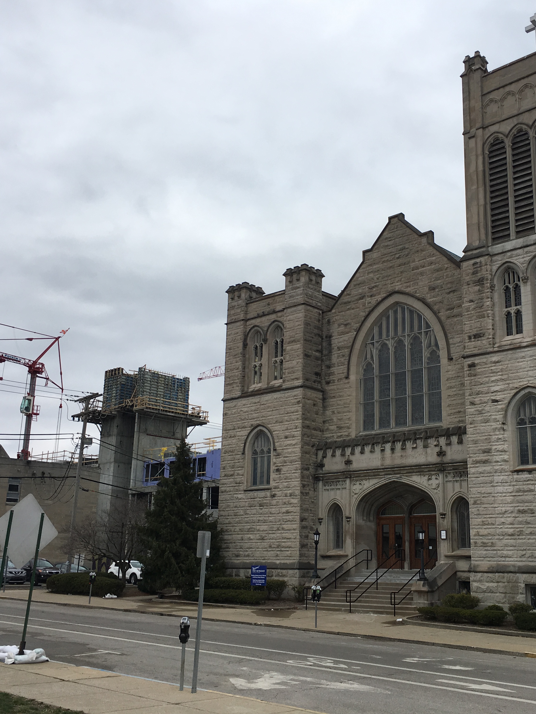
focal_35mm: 39
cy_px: 354
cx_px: 334
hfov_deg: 36.6
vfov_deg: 47.9
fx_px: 805
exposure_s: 1/1304
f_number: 2.2
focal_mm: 4.15
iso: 25
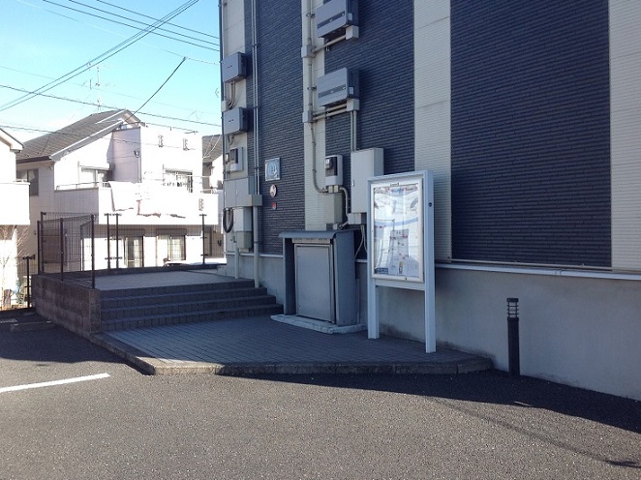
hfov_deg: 50.1
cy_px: 236
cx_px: 333
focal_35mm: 37
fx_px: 685
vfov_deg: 38.6
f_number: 2.4
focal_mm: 4.28
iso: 50
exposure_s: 1/630
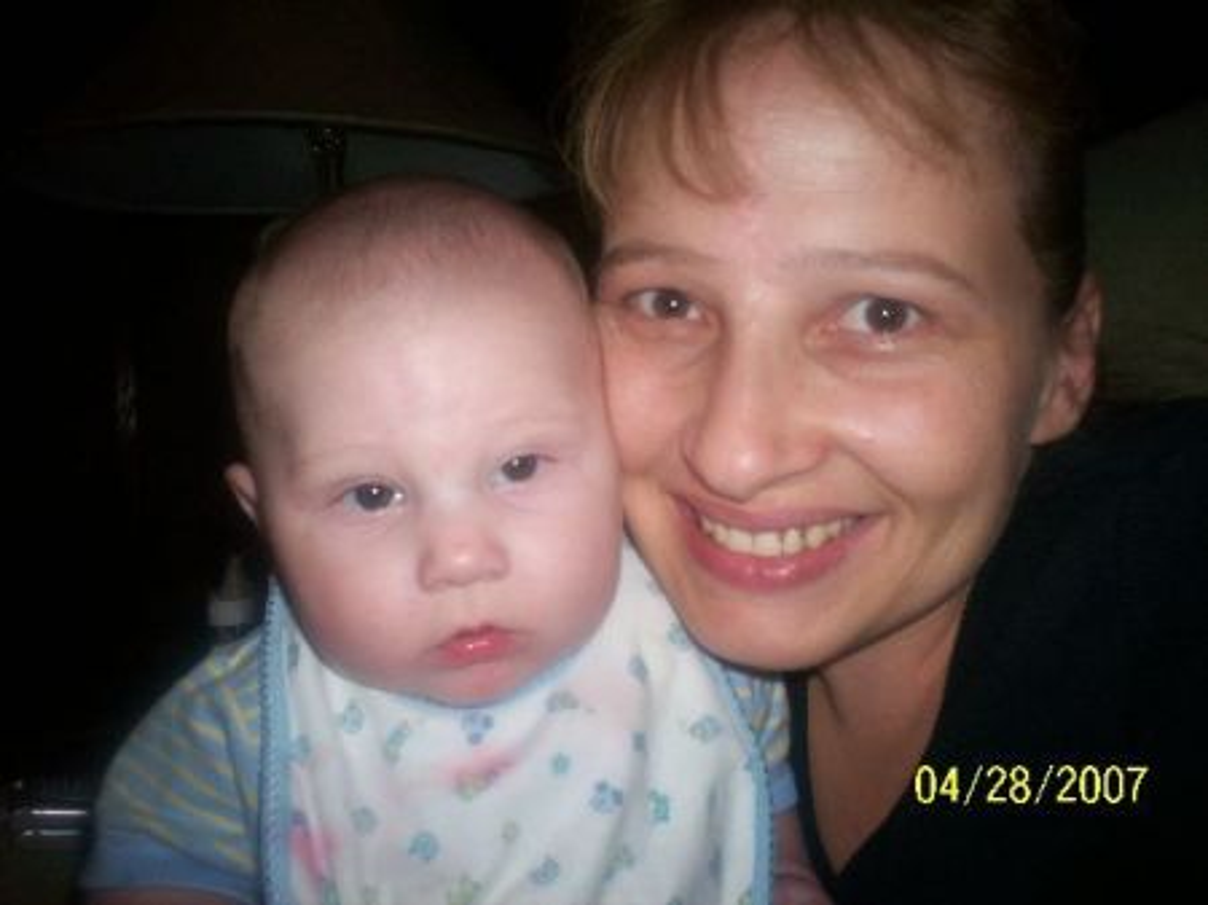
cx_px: 604
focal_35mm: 36
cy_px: 452
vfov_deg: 39.6
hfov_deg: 51.4
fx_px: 1256
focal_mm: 6
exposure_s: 1/60
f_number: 4.5
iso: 140
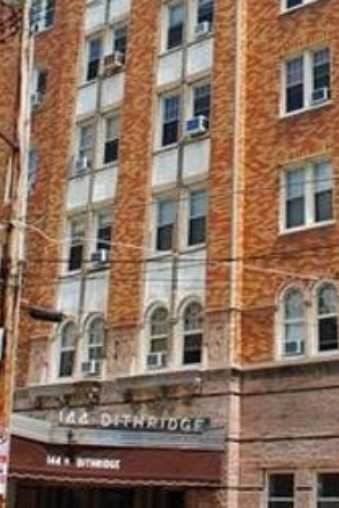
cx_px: 192
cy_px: 60
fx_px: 916
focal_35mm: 65
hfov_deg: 21.0
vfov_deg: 29.8
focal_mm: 18
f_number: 10
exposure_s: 1/250
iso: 180
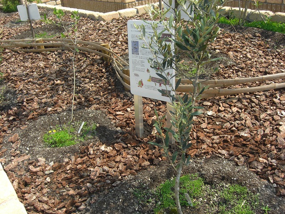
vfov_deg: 37.7
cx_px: 142
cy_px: 107
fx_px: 313
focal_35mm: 38
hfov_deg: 49.0
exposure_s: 1/500
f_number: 4
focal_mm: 7.9
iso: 80
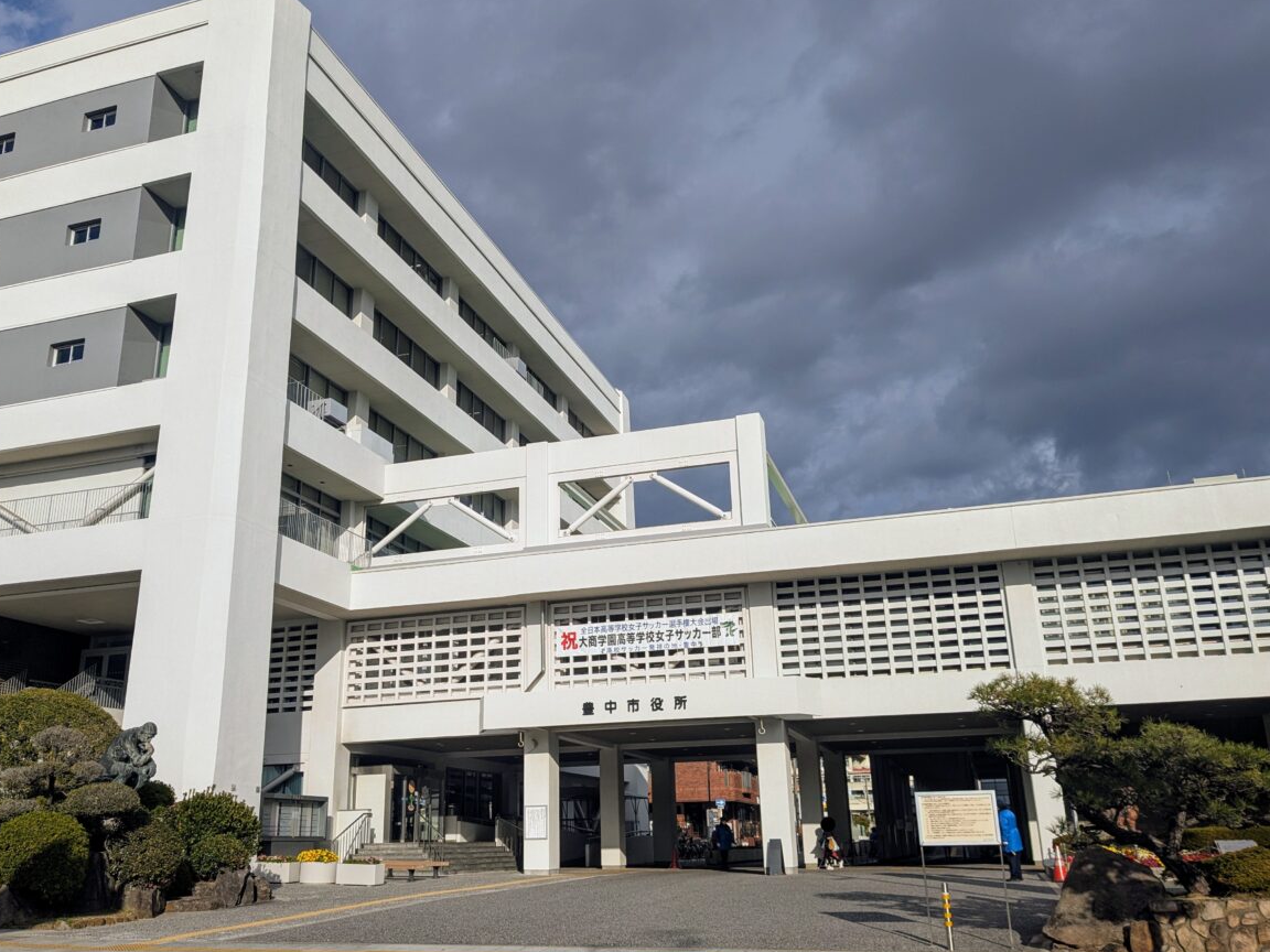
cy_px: 468
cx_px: 601
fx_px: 1101
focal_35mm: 30
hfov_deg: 59.9
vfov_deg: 46.8
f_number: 1.73
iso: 84
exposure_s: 1/7812
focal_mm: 4.38
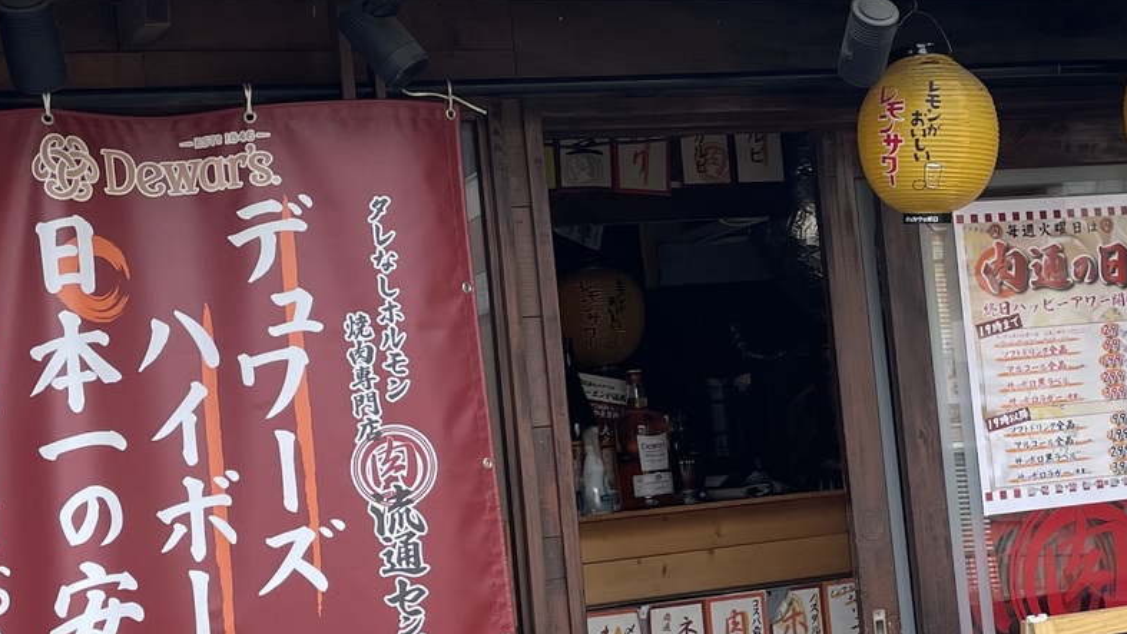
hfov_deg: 28.8
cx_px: 866
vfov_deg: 16.7
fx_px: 2152
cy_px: 392
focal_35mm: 72
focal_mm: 4.2
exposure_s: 1/861
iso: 32
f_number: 1.6
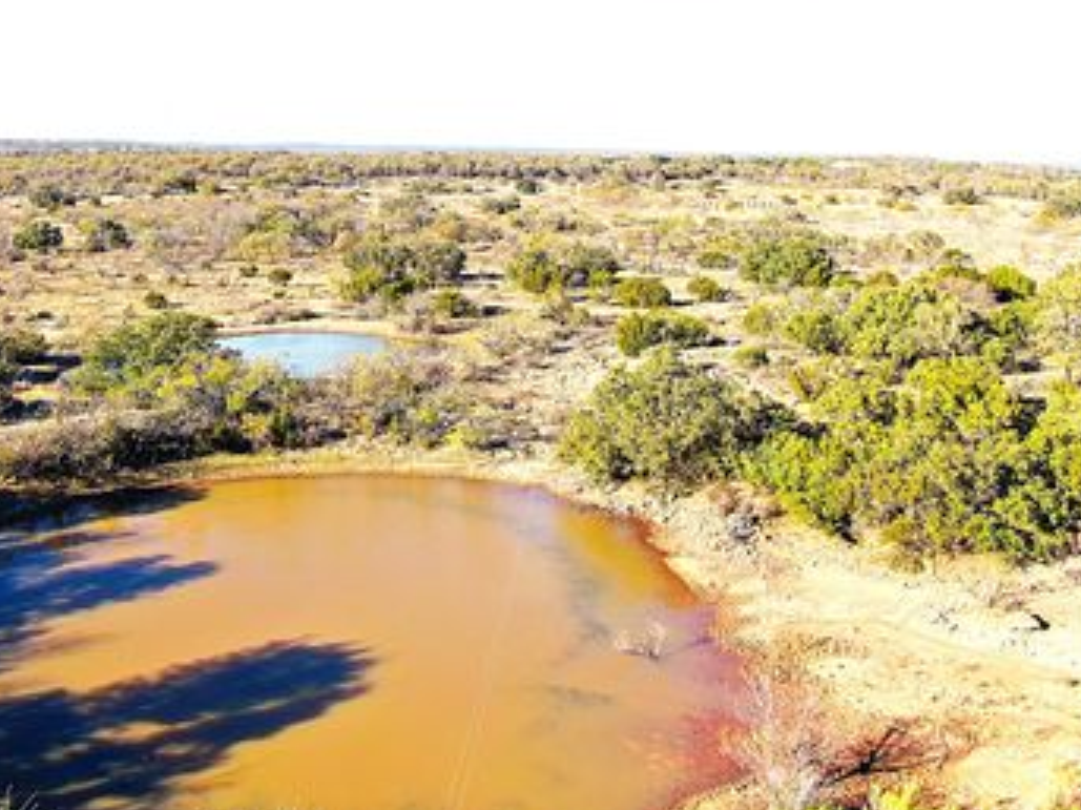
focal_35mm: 35
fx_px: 1093
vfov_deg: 39.9
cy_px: 238
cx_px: 448
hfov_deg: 52.4
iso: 110
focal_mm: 4.39
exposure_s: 1/500
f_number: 2.8
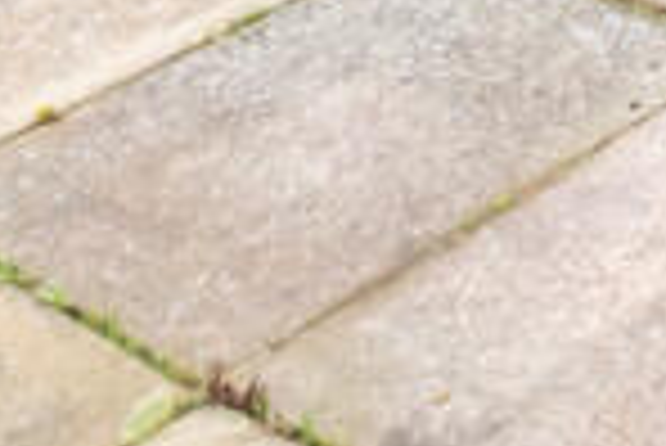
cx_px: 1710
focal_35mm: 104
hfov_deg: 13.1
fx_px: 1926
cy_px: -971
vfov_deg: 9.6
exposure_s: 1/125
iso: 800
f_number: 9
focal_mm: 10
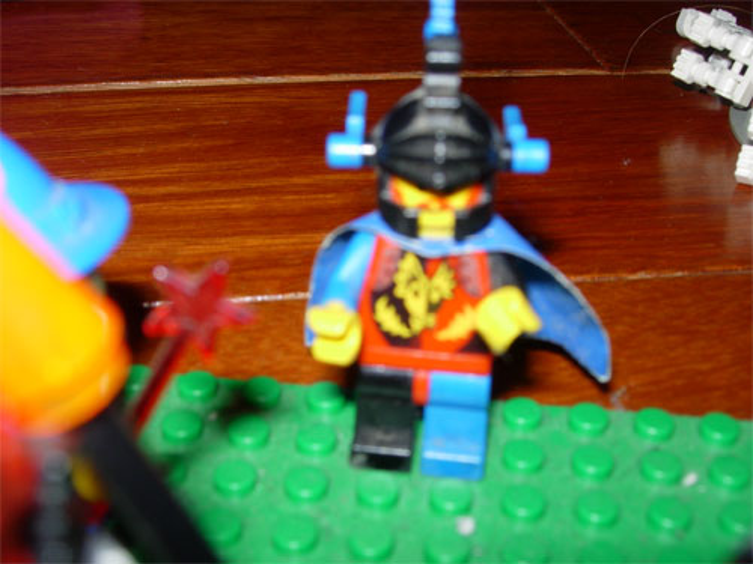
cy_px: 282
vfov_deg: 28.6
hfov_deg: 37.5
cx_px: 376
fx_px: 1109
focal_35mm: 51
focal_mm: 10.6
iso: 79
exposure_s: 1/64
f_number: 5.4
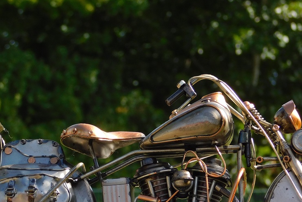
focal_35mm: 275
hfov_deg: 7.5
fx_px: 2307
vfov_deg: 5.0
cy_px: 147
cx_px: 170
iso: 125
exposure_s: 1/200
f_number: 5.3
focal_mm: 30.1
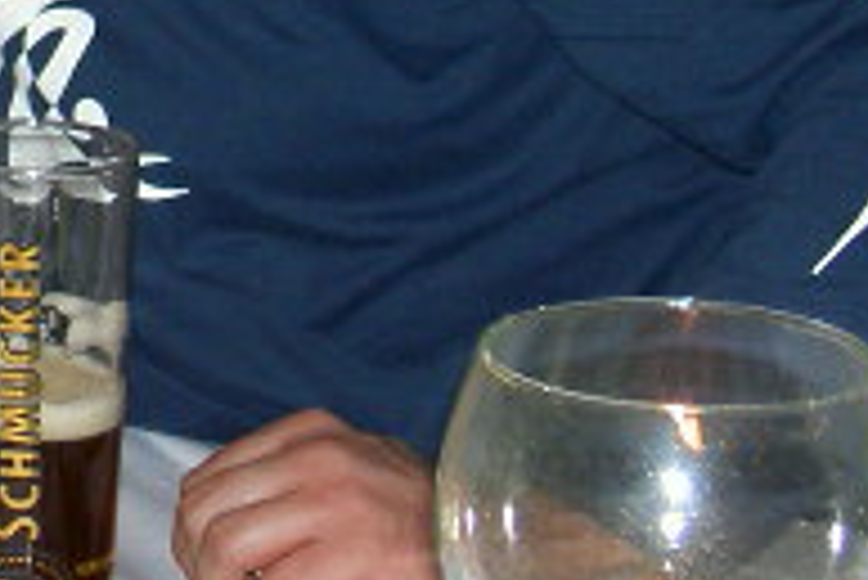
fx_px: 5743
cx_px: -387
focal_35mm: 238
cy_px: -171
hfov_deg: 8.5
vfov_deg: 5.7
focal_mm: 14.2
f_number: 3.7
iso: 100
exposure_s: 1/73
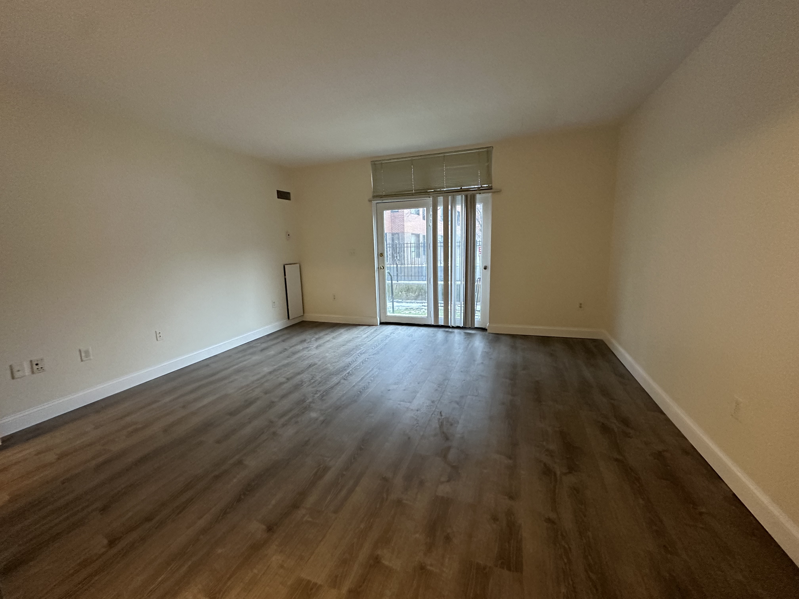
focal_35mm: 14
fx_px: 323
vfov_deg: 85.7
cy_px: 300
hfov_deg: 102.1
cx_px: 400
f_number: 2.2
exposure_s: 1/60
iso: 500
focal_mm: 2.22
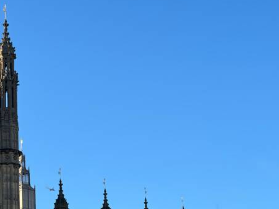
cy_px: 109
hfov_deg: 15.9
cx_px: 64
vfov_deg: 12.0
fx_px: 991
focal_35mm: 123
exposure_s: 1/399
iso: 32
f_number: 2.8
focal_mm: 9
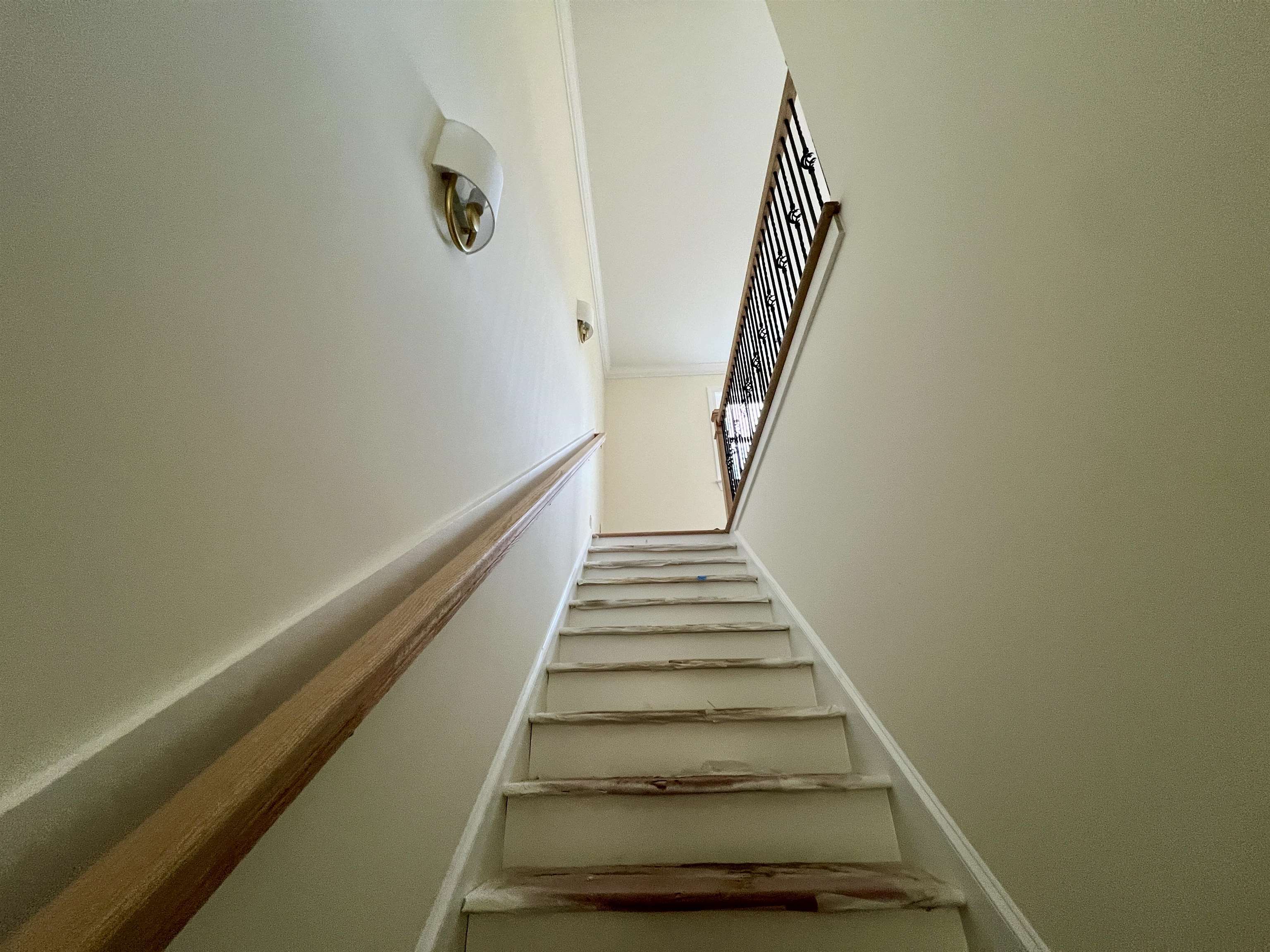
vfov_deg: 89.9
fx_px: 477
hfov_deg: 106.2
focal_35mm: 13
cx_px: 635
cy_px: 476
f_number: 1.8
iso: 250
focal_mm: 1.57
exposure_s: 1/70
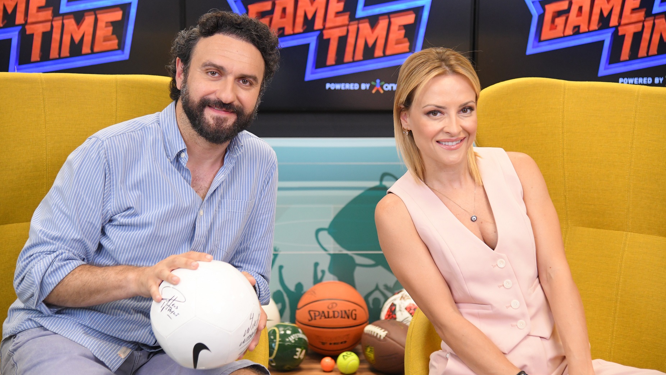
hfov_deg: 30.2
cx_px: 331
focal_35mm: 70
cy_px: 169
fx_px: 1236
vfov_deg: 17.2
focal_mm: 66
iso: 2500
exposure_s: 1/320
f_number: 4
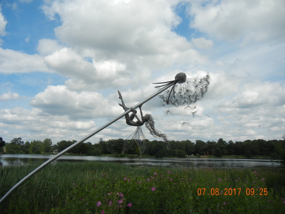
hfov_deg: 60.0
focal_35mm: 30
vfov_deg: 46.8
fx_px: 247
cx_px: 142
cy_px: 107
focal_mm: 5.4
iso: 160
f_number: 7
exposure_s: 1/568
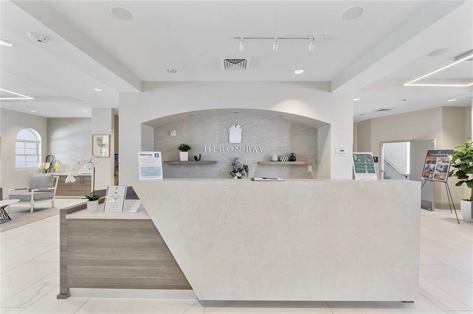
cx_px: 236
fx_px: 197
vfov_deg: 77.2
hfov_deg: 100.4
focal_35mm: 15
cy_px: 157
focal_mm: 10
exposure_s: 1/5
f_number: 11
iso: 160
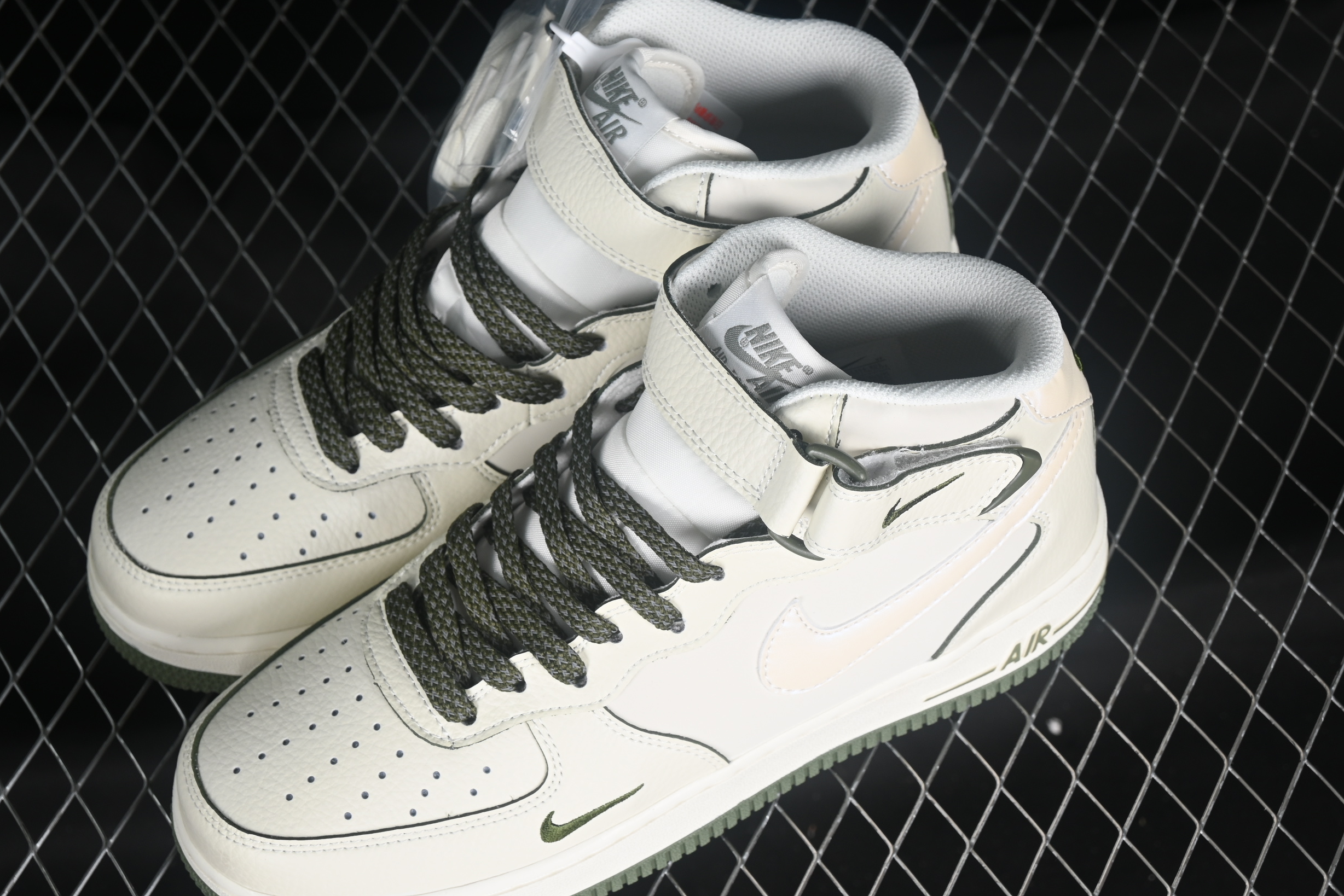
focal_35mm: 85
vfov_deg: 16.1
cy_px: 489
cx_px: 611
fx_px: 3173
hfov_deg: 23.9
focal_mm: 50
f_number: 7.1
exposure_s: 1/100
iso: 160
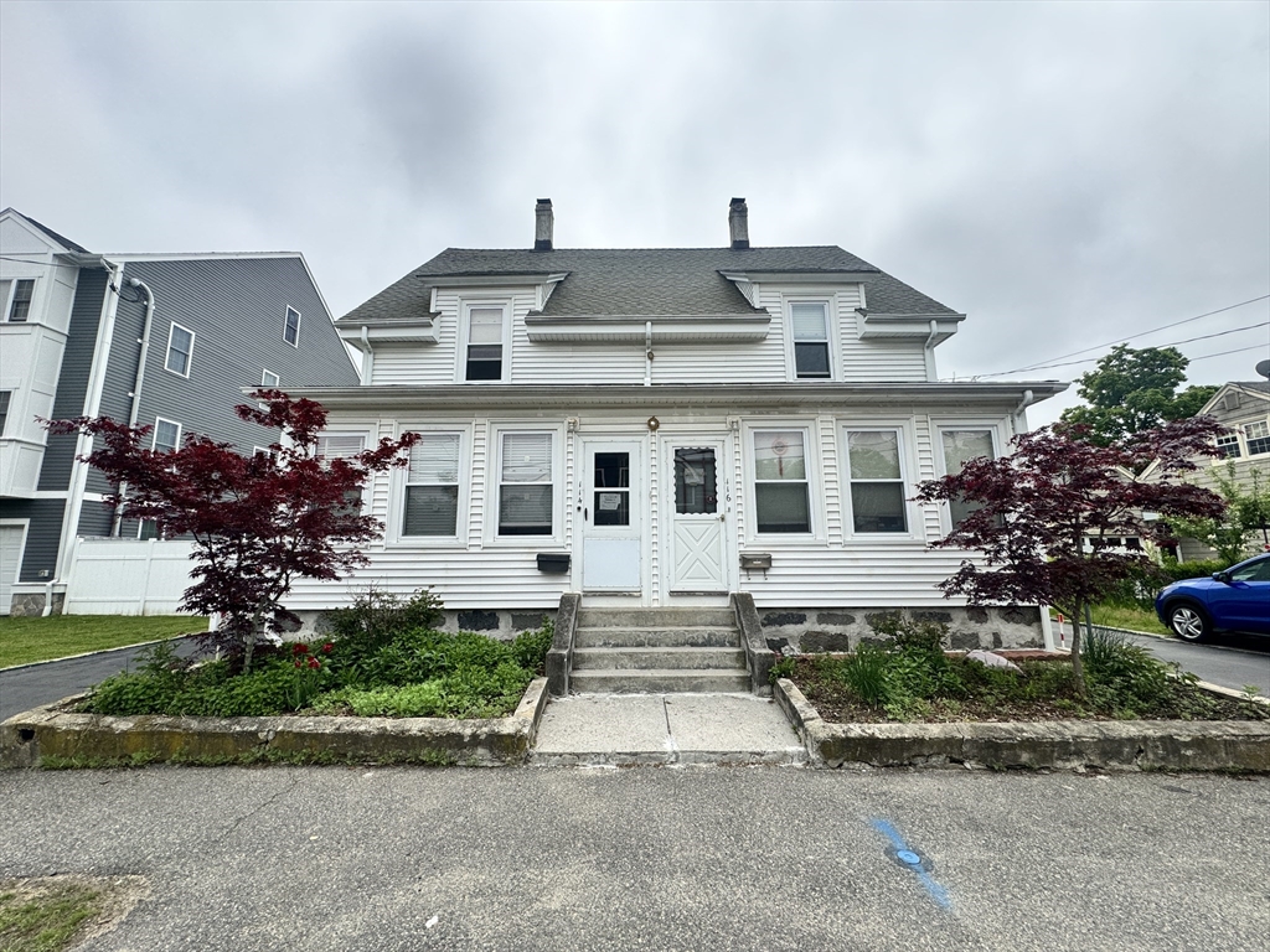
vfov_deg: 85.7
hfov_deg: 102.1
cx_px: 635
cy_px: 476
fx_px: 514
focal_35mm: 14
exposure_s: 1/1927
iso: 50
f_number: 2.2
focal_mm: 2.22
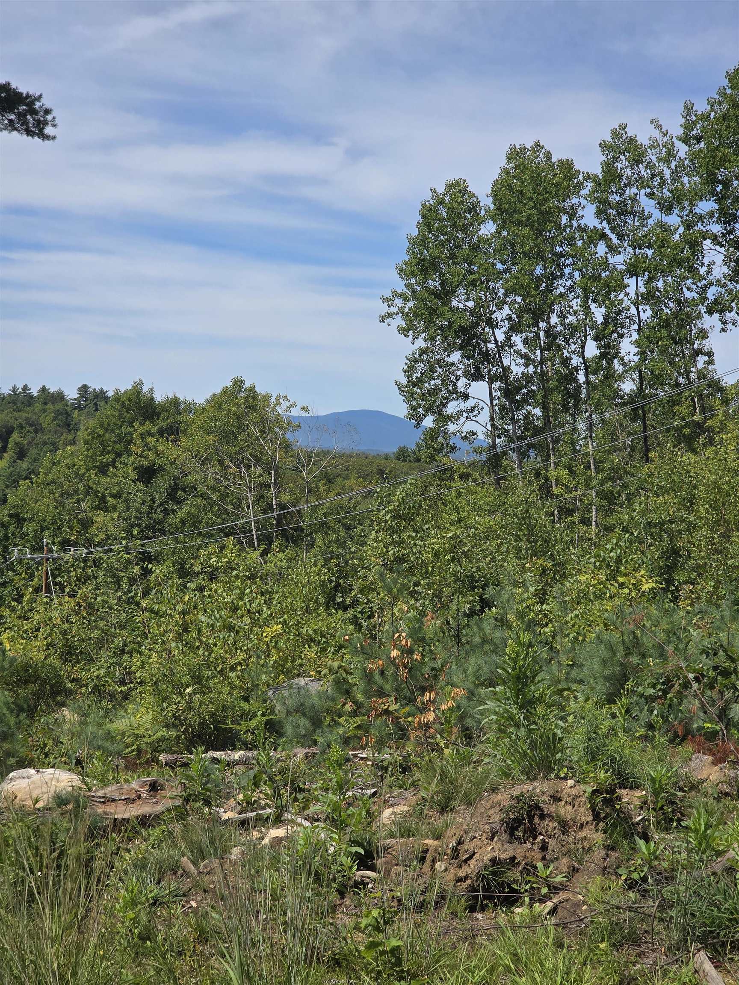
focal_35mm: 69
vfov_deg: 28.2
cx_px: 370
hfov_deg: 21.3
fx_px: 1964
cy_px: 492
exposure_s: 1/3291
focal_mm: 7.9
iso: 50
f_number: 2.4
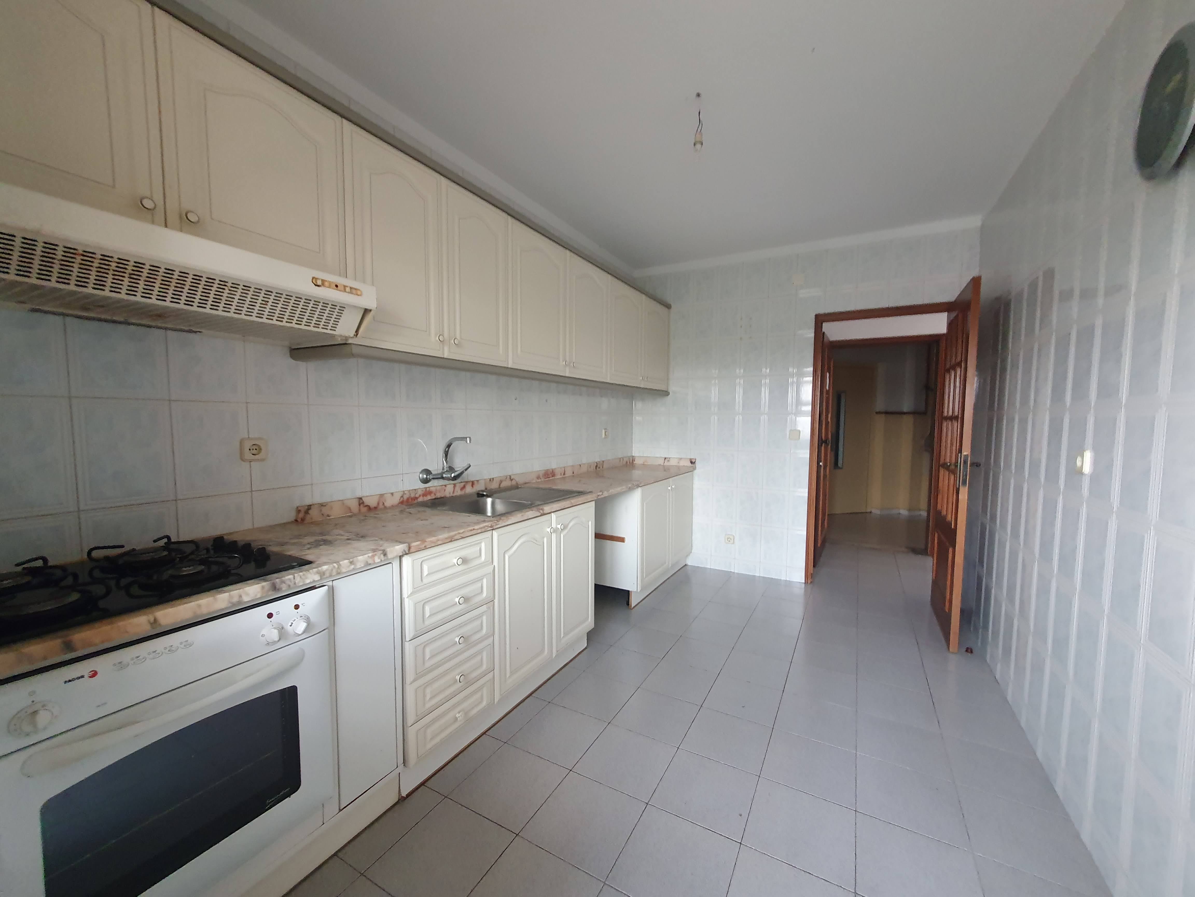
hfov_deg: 106.2
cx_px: 598
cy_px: 448
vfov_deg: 89.9
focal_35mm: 13
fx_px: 449
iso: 320
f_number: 2.2
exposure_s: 1/30
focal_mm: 1.8
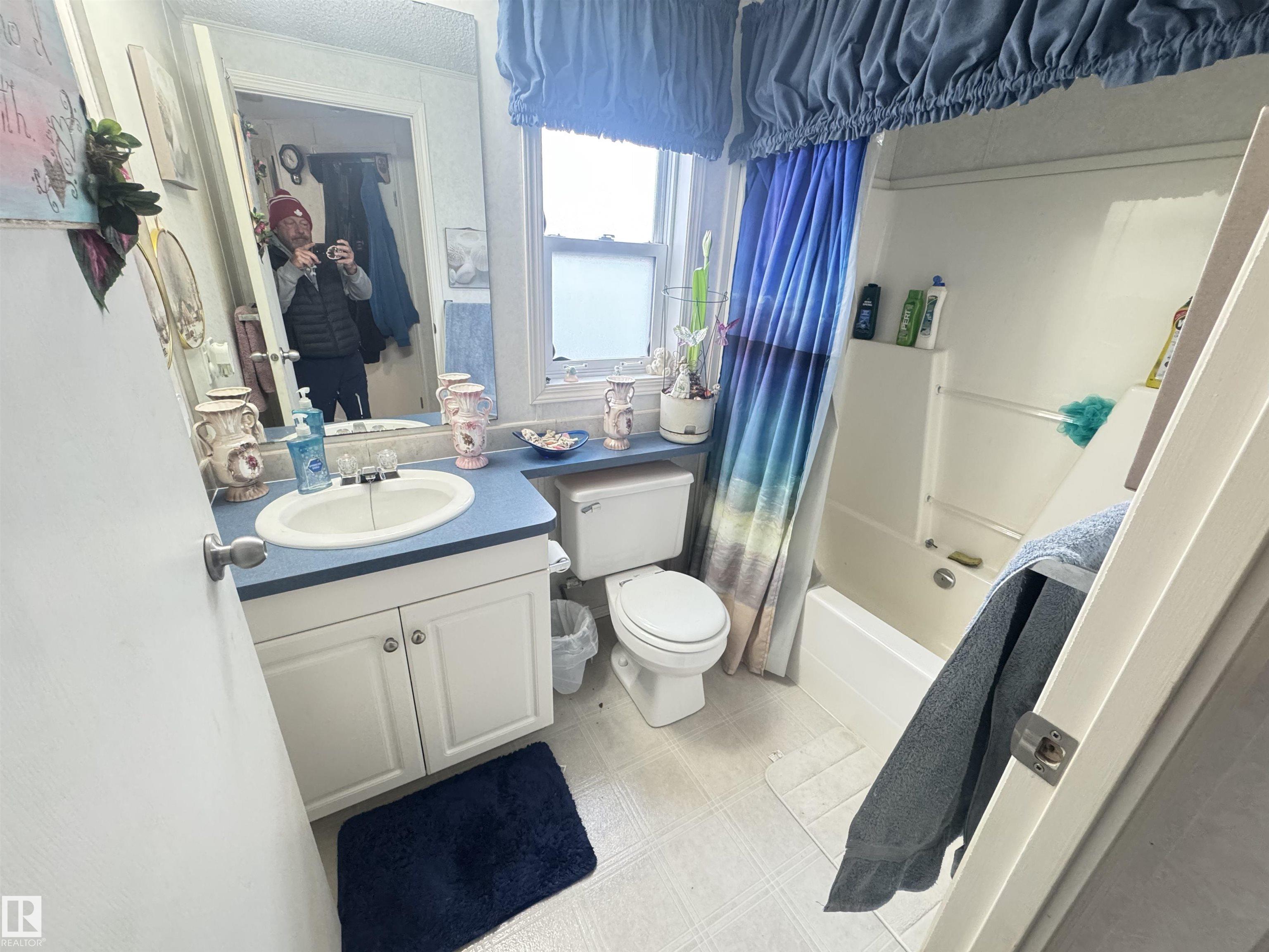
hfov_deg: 102.1
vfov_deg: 85.7
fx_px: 513
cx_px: 634
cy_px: 476
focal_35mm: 14
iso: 400
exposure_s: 1/60
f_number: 2.2
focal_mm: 2.22
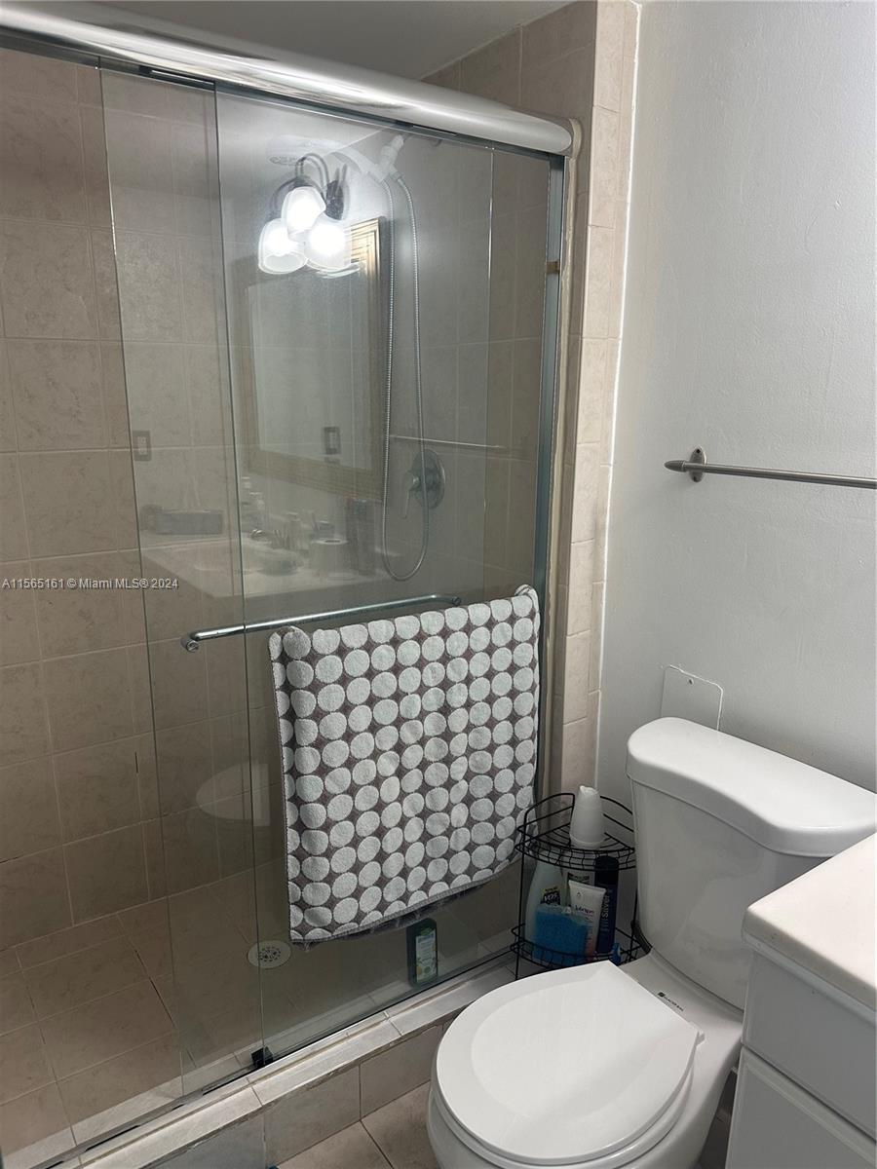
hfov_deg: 56.8
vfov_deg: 71.6
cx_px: 438
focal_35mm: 24
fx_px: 811
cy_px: 584
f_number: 1.78
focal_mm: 6.86
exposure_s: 1/120
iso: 200
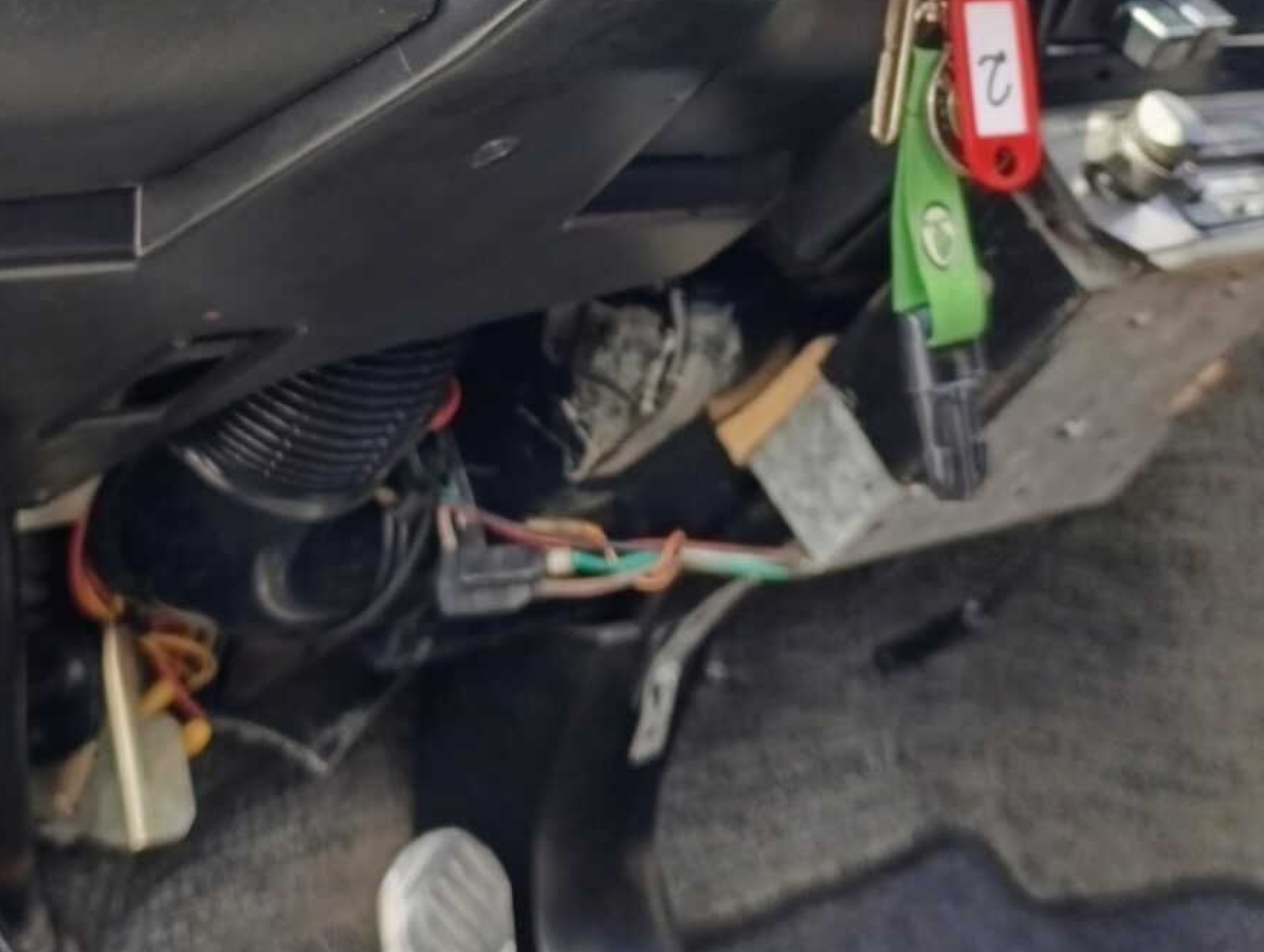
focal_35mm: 67
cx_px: 592
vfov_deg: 21.2
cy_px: -4
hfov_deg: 28.9
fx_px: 2450
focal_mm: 6.14
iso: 160
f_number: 1.6
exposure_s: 1/100
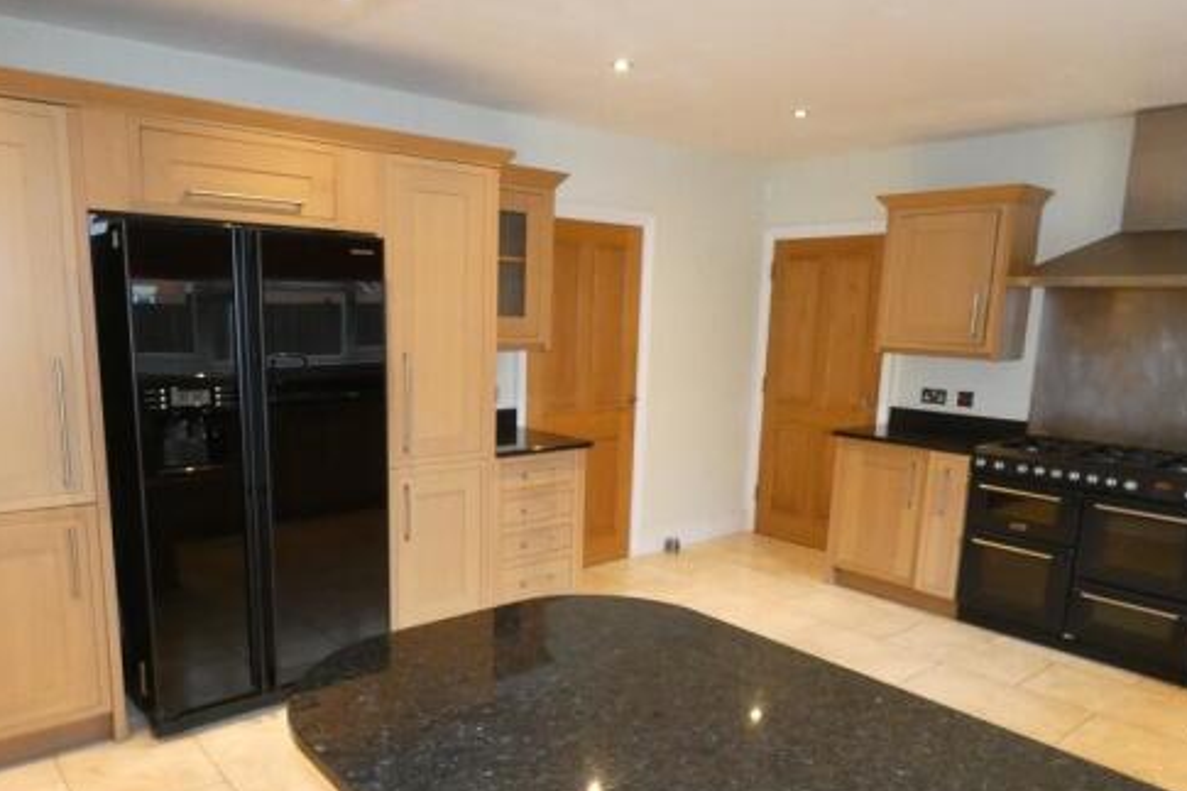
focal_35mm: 25
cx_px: 545
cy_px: 476
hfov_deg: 71.4
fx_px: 824
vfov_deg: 50.9
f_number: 2.8
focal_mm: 3.6
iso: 800
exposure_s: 1/60
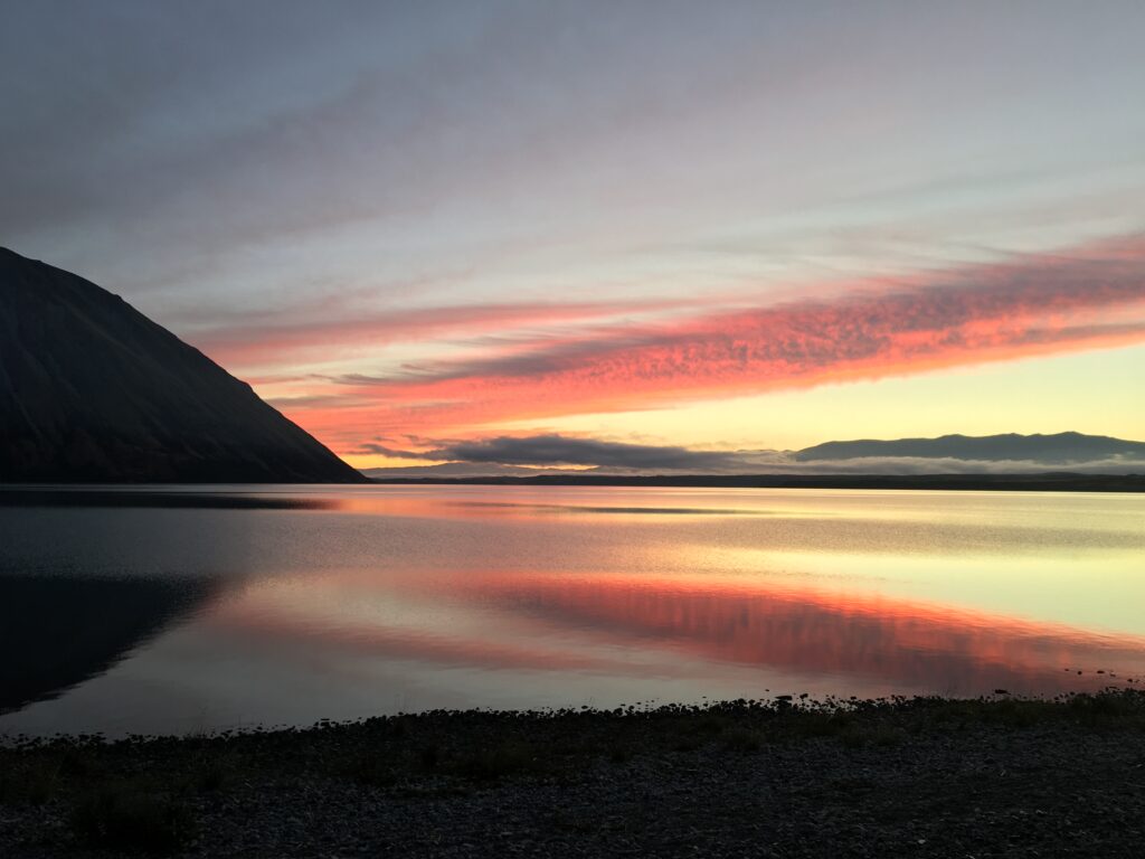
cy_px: 430
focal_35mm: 29
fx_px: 959
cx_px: 572
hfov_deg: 61.7
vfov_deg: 48.2
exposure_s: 1/33
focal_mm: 4.15
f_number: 2.2
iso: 25
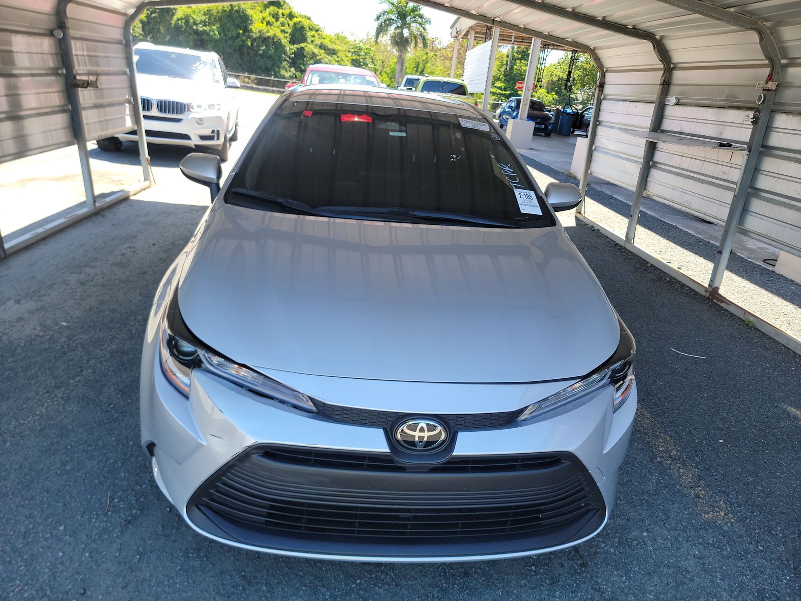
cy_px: 300
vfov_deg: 56.8
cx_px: 400
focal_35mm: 24
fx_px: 555
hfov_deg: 71.6
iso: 50
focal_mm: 6.7
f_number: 1.8
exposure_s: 1/140
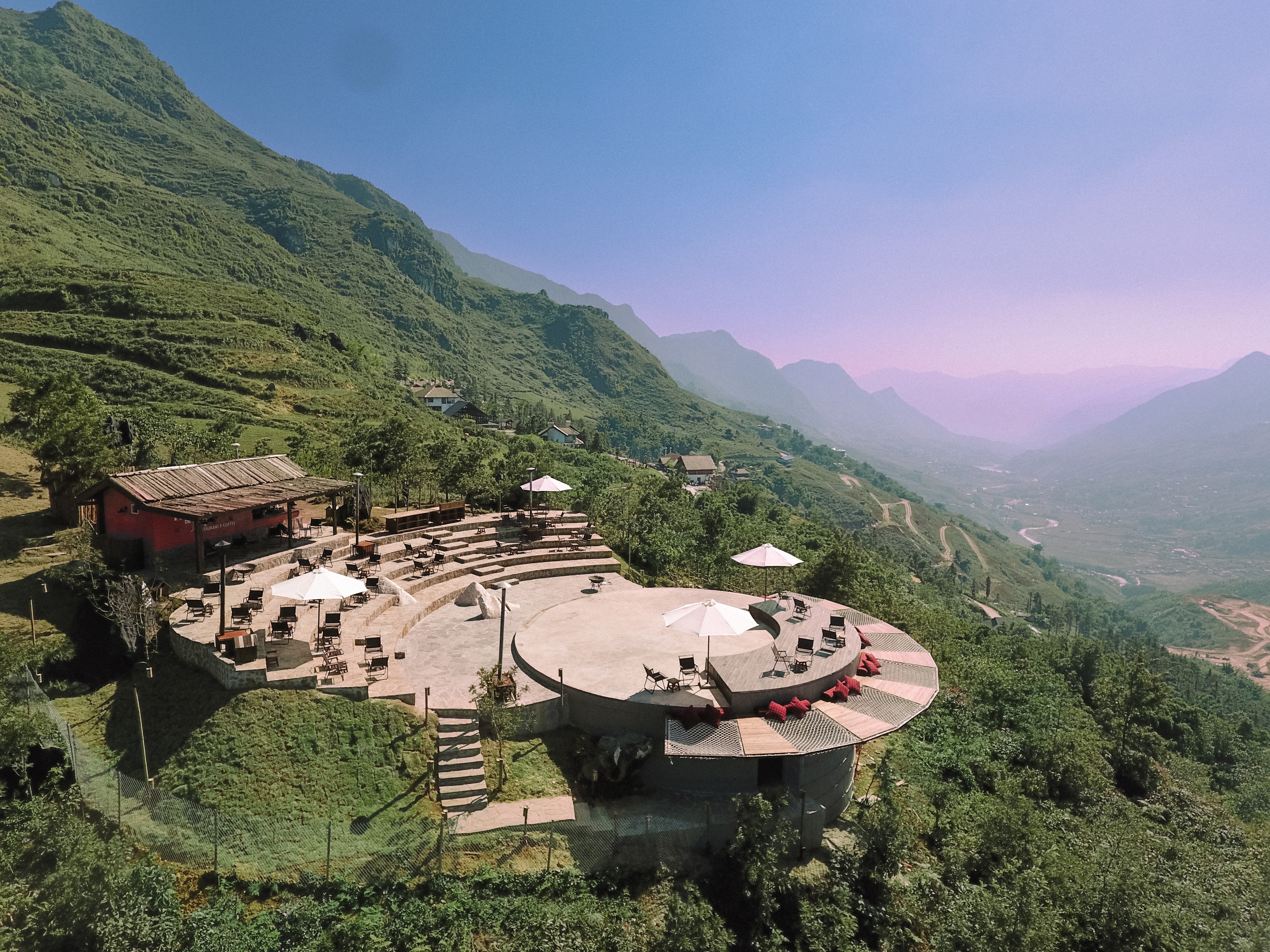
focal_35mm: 20
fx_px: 734
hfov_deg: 81.7
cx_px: 635
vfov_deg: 66.0
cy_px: 476
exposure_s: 1/1150
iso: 100
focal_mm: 3.61
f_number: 2.8
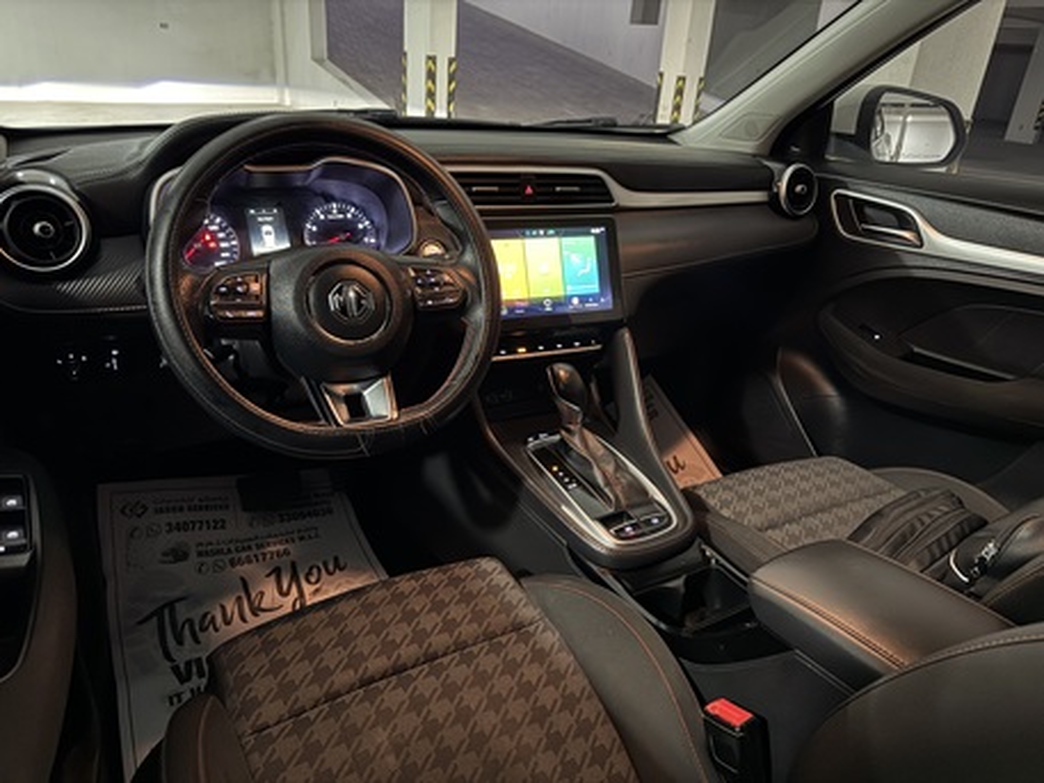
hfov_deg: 71.6
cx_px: 522
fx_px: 724
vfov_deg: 56.8
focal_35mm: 24
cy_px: 392
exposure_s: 1/24
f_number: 1.78
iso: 1600
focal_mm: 6.76
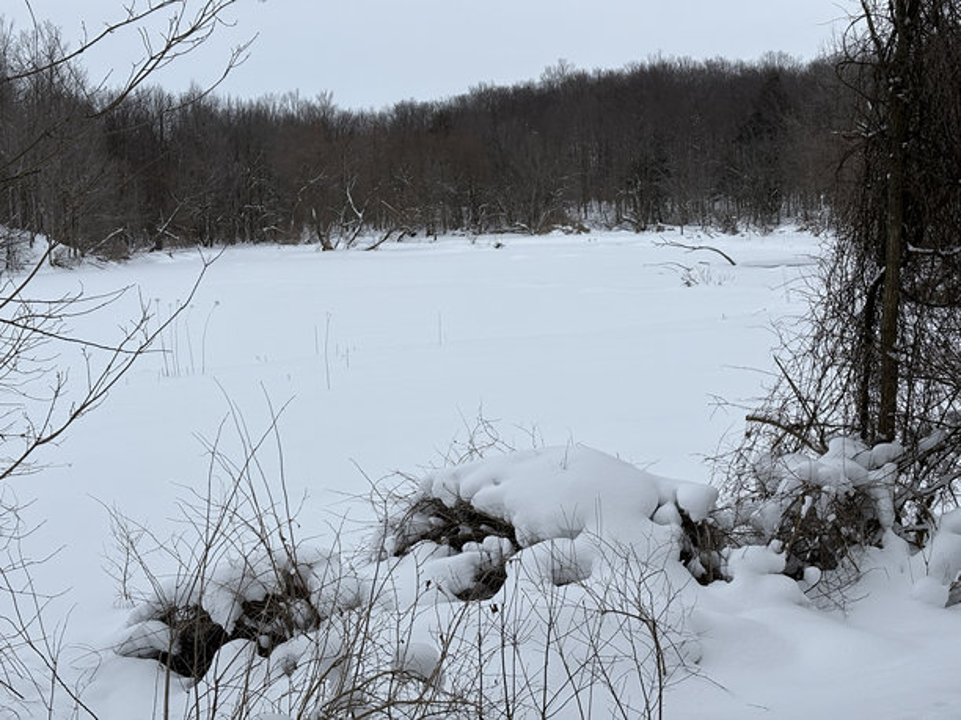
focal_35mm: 52
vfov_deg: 28.0
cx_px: 480
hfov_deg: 36.8
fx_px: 1444
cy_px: 360
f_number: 1.6
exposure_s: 1/3279
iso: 32
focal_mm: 5.96
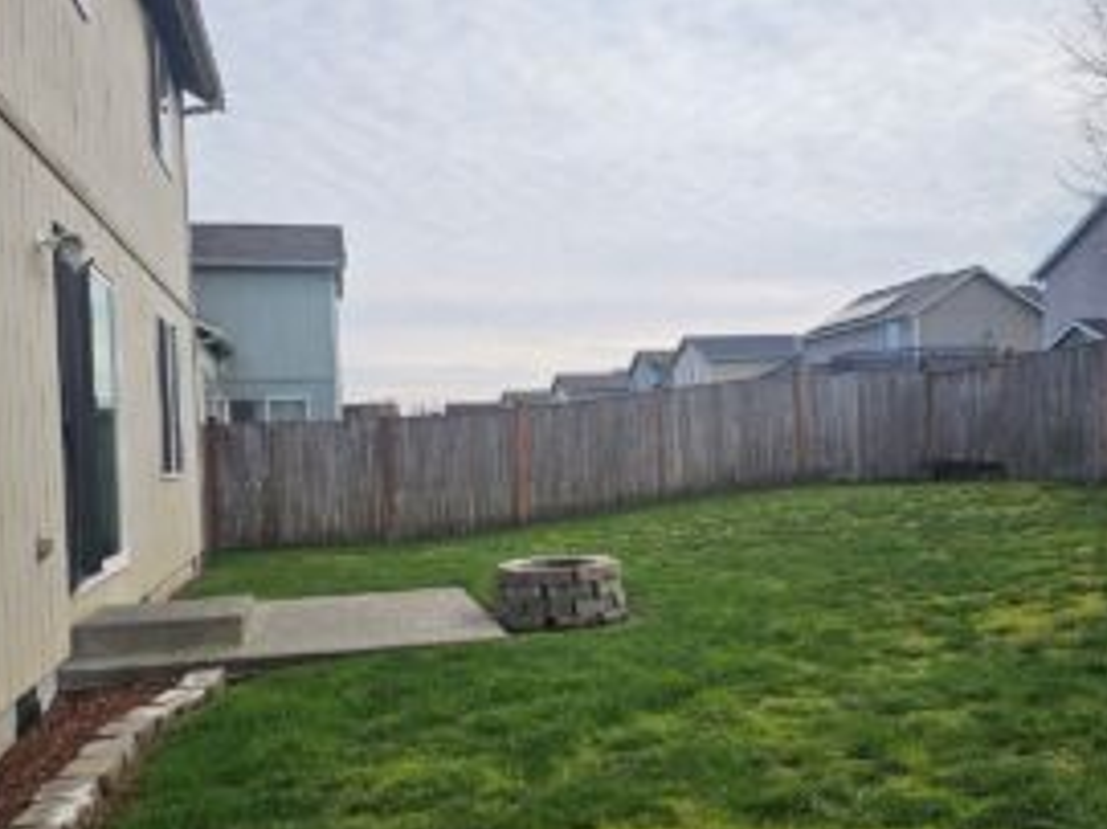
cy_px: 474
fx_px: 1087
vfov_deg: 41.7
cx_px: 629
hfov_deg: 53.8
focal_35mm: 34
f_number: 1.7
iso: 10
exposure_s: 1/407
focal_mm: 6.3
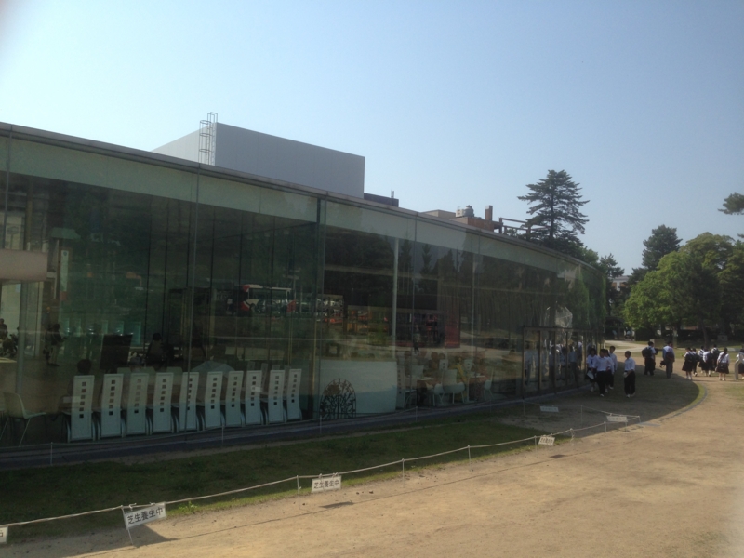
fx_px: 709
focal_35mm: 33
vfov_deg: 42.9
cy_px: 279
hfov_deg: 55.4
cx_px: 372
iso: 50
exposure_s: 1/1748
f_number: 2.4
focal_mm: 4.12
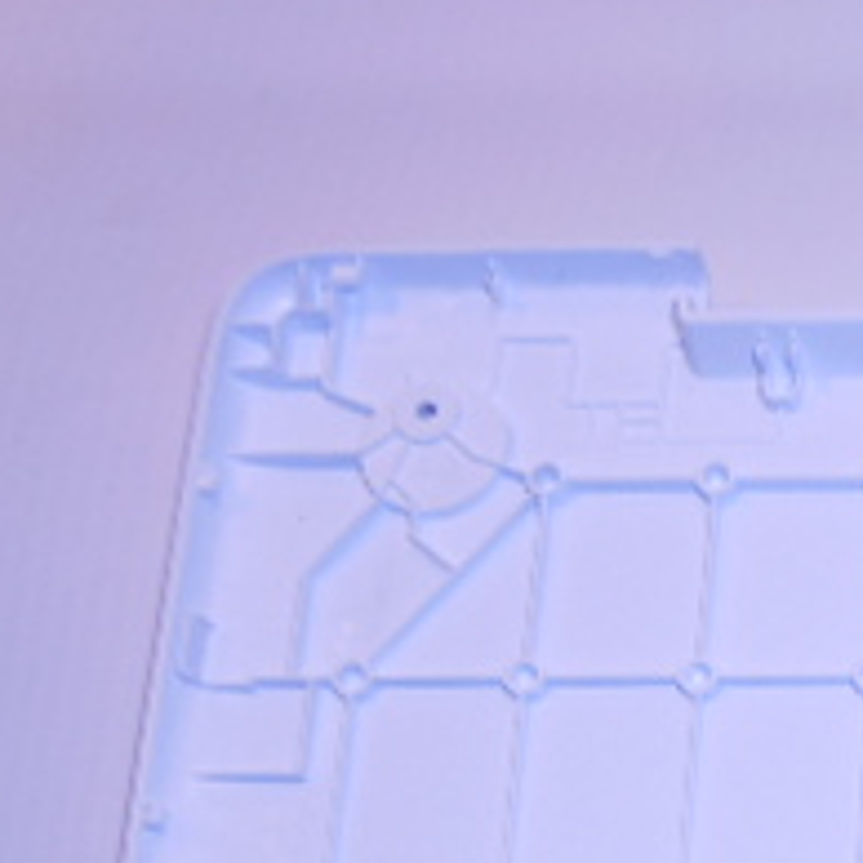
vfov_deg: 21.1
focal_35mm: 76
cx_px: 1330
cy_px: 1050
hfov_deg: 19.5
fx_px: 2144
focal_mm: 4.6
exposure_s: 1/30
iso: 125
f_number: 3.5
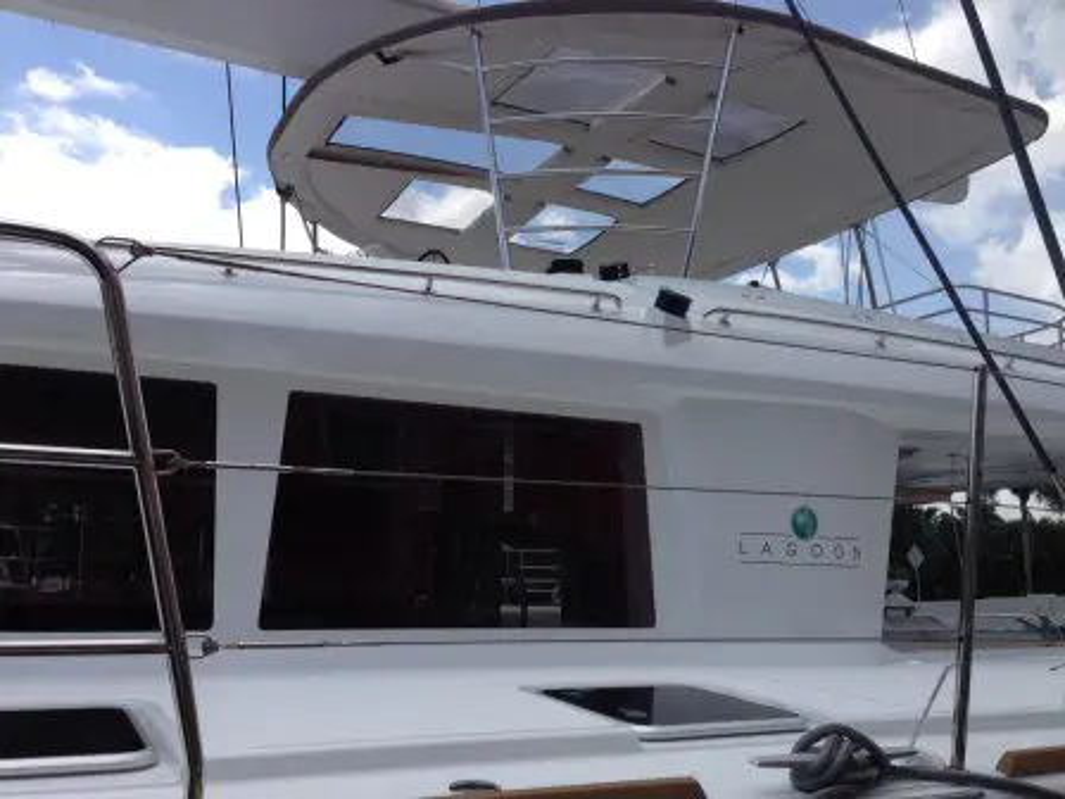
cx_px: 532
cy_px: 400
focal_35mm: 33
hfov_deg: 55.4
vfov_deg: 42.9
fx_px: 1015
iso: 50
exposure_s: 1/1595
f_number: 2.4
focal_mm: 4.12
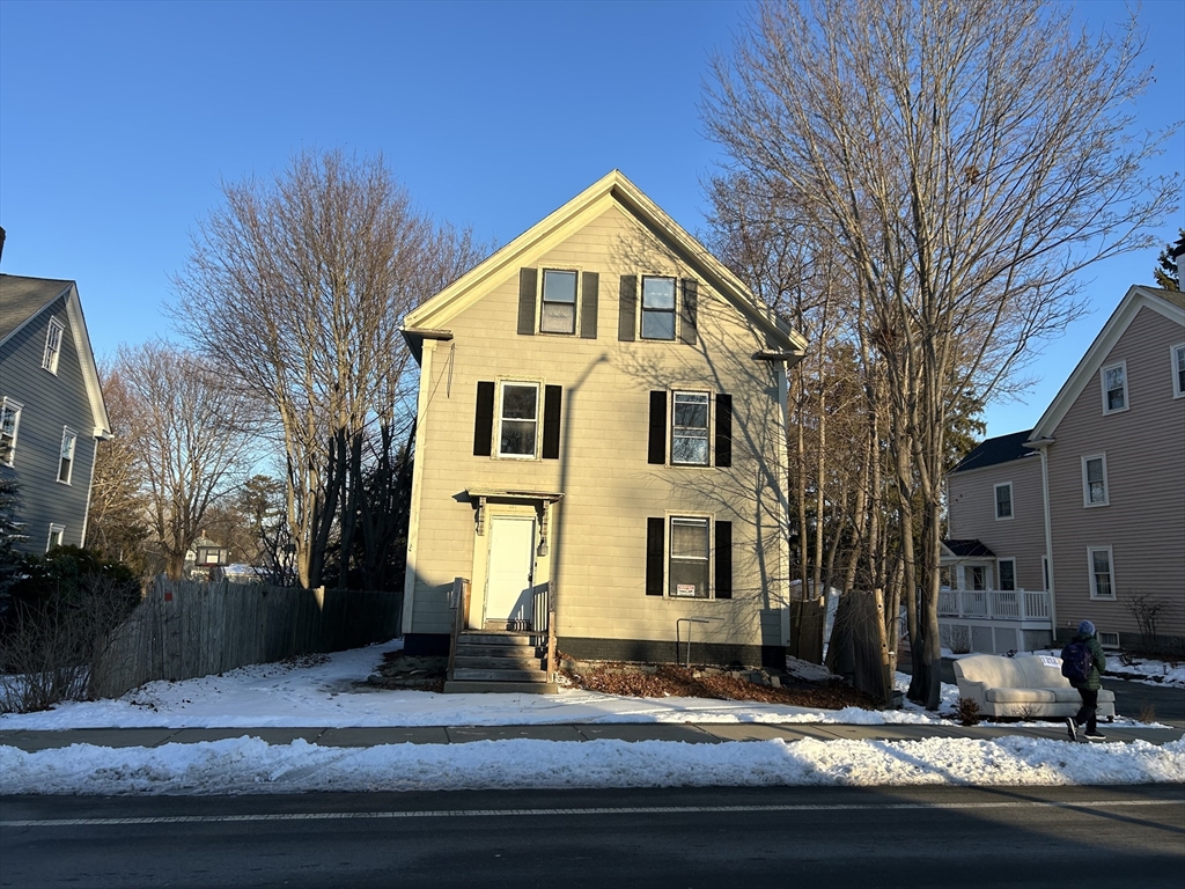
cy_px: 444
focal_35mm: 26
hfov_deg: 67.3
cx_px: 592
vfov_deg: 53.1
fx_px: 890
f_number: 1.5
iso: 50
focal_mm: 5.7
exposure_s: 1/1972
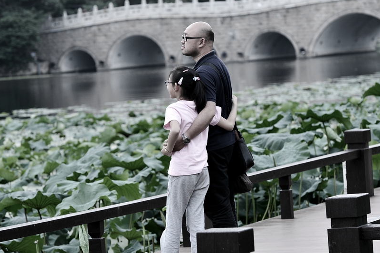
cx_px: 187
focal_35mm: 205
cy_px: 131
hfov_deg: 10.0
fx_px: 2163
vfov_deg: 6.7
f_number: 6.3
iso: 400
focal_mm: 160
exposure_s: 1/80
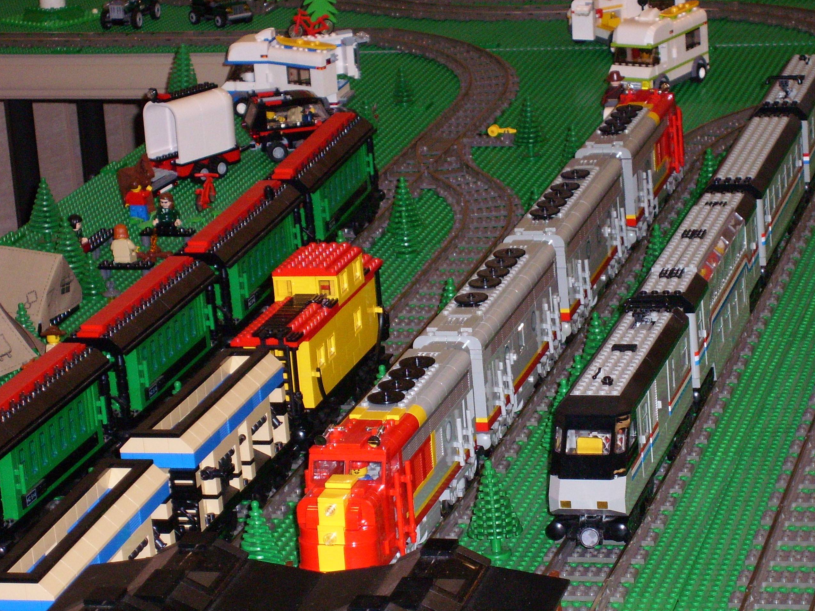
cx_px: 472
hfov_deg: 15.5
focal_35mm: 127
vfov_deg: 11.7
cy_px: 315
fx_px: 2990
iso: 300
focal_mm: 17.4
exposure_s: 1/60
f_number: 4.9
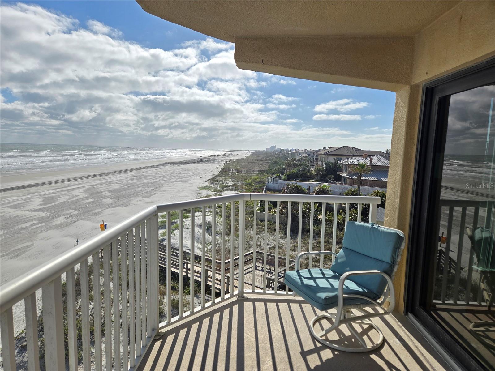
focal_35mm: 23
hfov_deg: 73.9
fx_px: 329
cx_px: 248
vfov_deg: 58.9
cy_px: 186
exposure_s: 1/5127
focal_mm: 5.4
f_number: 1.8
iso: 25
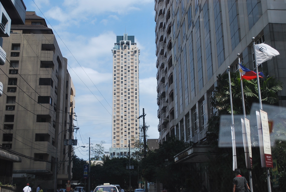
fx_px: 334
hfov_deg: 46.3
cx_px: 143
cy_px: 96
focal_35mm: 42
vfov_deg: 32.0
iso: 140
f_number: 5.6
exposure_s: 1/125
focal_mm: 28
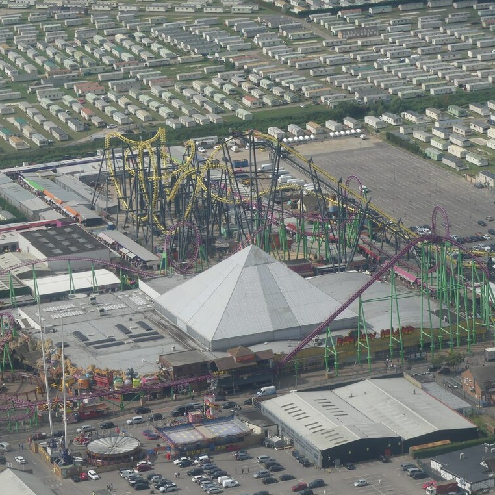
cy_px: 248
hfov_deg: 11.1
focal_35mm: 158
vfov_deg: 11.1
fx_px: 2556
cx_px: 190
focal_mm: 23.9
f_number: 4
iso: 100
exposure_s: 1/1300
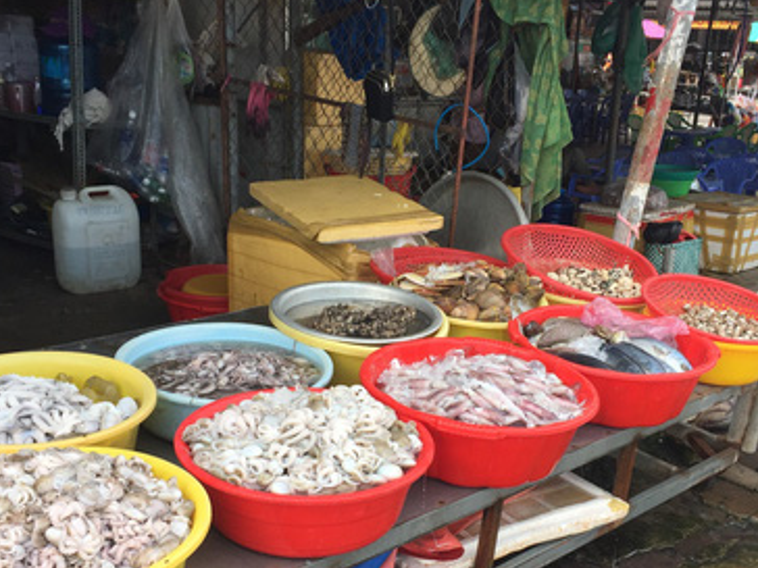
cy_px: 361
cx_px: 404
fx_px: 942
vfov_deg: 33.4
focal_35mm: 43
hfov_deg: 43.8
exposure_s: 1/430
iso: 32
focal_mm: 4.15
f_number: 2.2
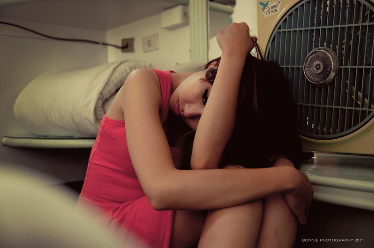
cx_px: 187
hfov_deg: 45.0
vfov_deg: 30.8
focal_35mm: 44
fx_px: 451
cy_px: 124
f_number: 2.8
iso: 200
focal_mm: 29
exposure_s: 1/8
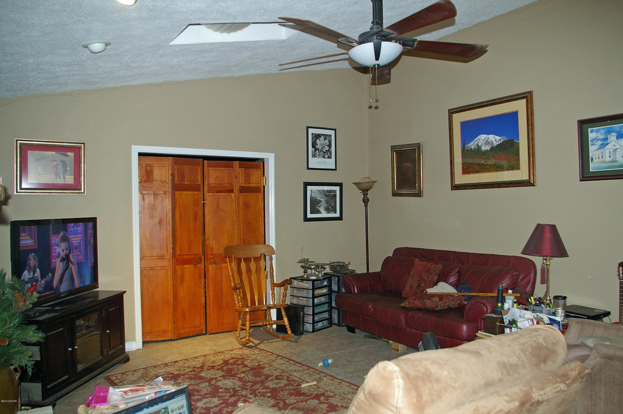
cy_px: 207
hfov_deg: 67.4
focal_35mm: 27
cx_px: 312
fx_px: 467
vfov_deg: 47.8
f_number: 4.5
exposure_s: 1/30
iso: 800
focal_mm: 18
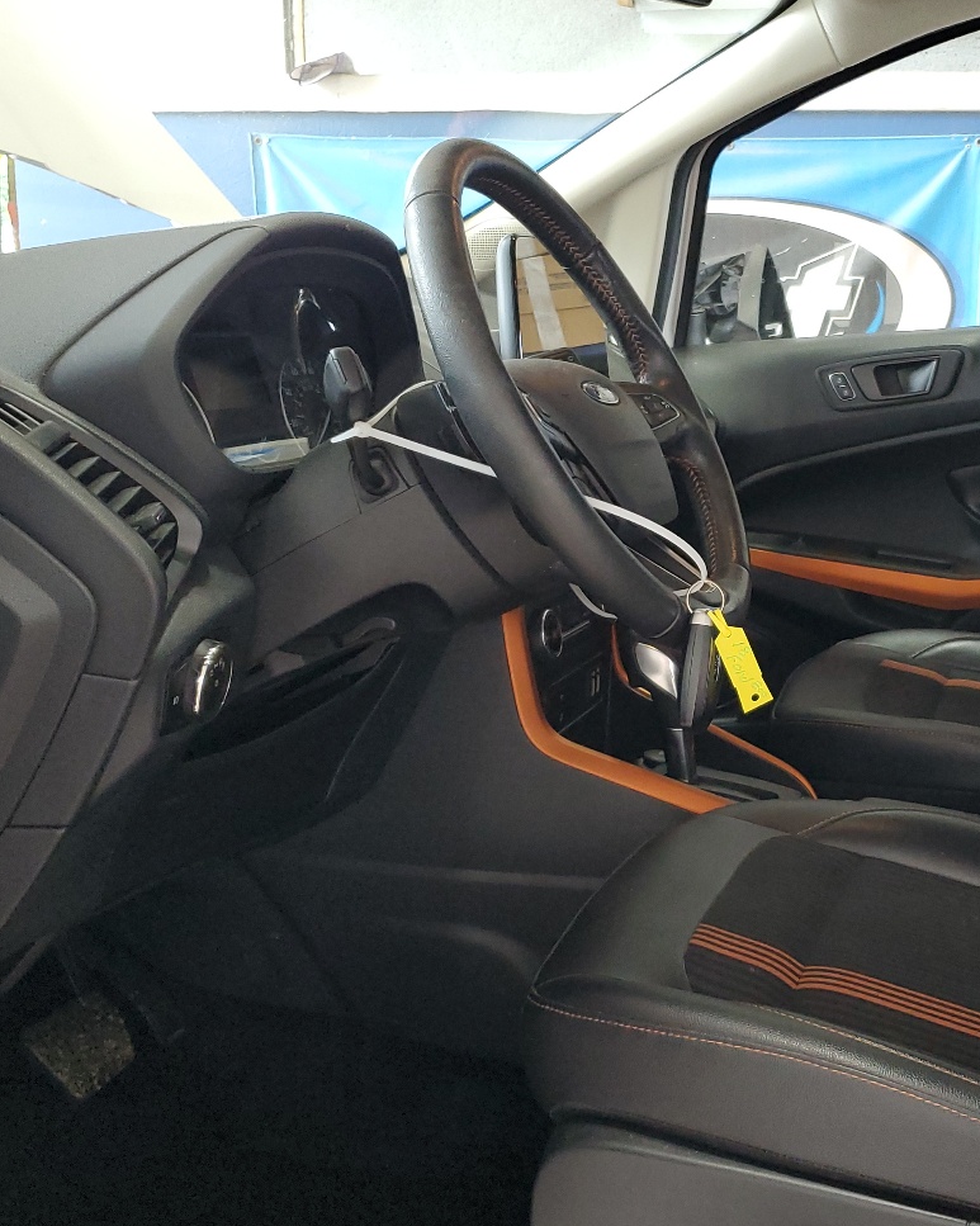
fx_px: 1523
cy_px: 649
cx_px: 781
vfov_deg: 43.8
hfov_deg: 34.6
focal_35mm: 42
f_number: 1.5
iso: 150
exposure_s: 1/60.2
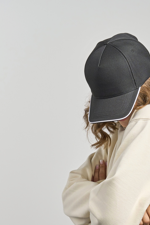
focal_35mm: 131
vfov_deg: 15.5
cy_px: 195
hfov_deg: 10.5
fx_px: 819
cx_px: 109
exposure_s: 1/160
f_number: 9
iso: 320
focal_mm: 50
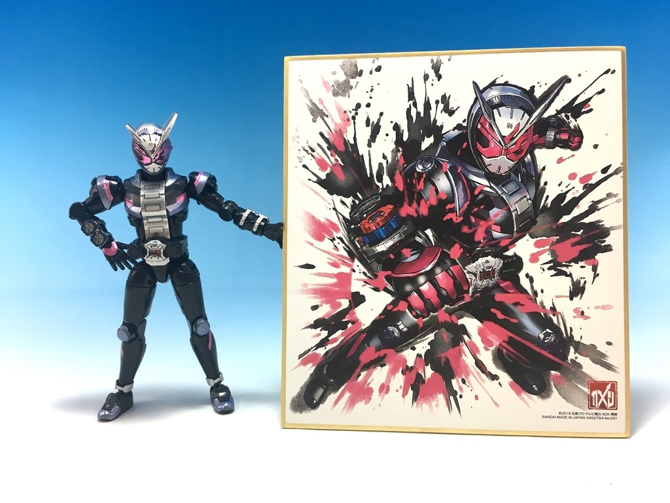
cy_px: 252
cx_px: 335
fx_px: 561
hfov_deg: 61.7
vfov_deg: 48.2
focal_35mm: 29
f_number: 2.2
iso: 25
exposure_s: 1/33
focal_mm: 4.15
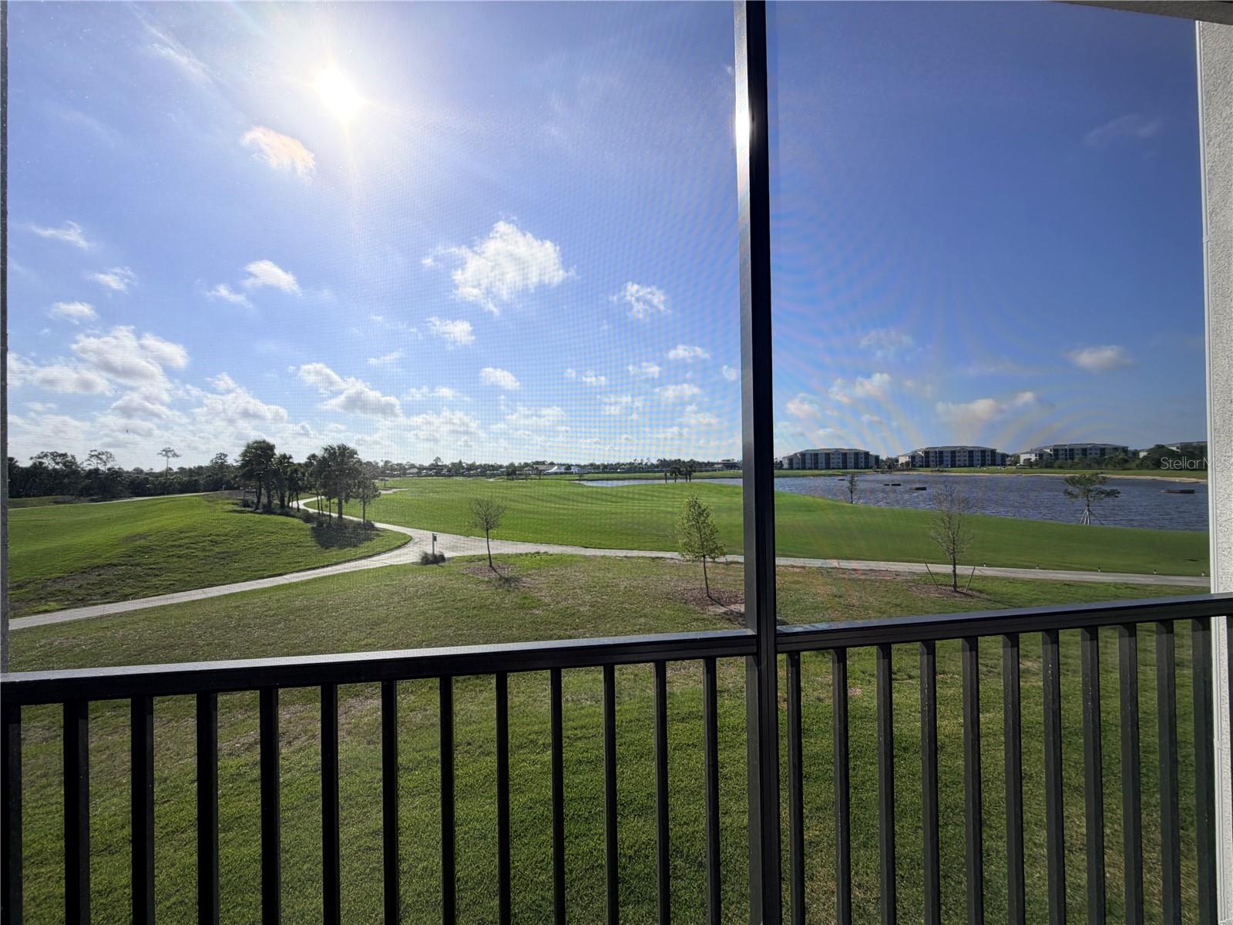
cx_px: 616
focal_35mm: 14
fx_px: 499
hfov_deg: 102.1
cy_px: 462
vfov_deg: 85.7
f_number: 2.2
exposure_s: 1/1211
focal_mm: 2.22
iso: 20
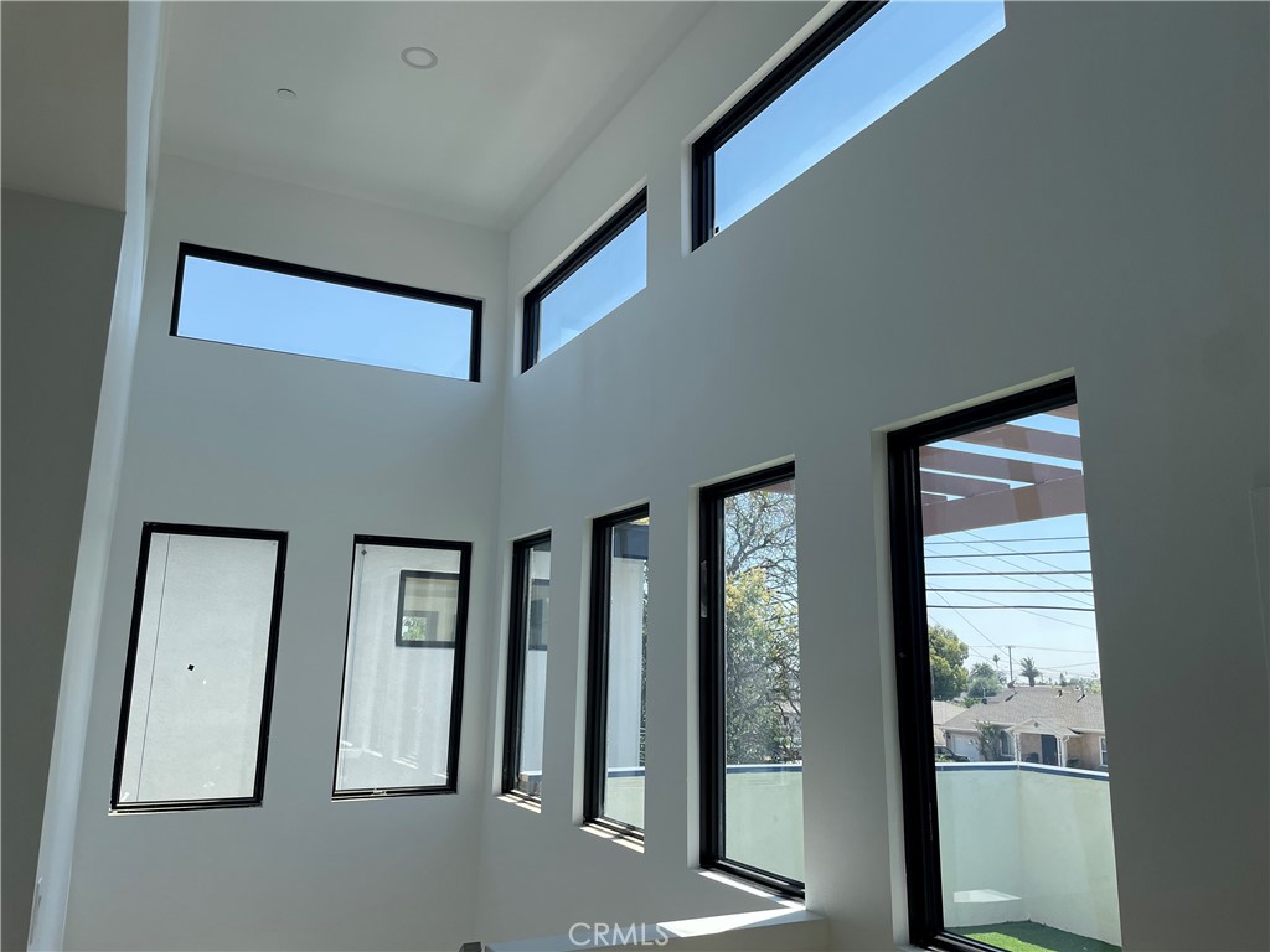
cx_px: 635
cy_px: 476
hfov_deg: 67.3
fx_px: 954
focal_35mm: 26
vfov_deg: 53.1
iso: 32
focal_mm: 4.2
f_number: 1.6
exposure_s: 1/1233
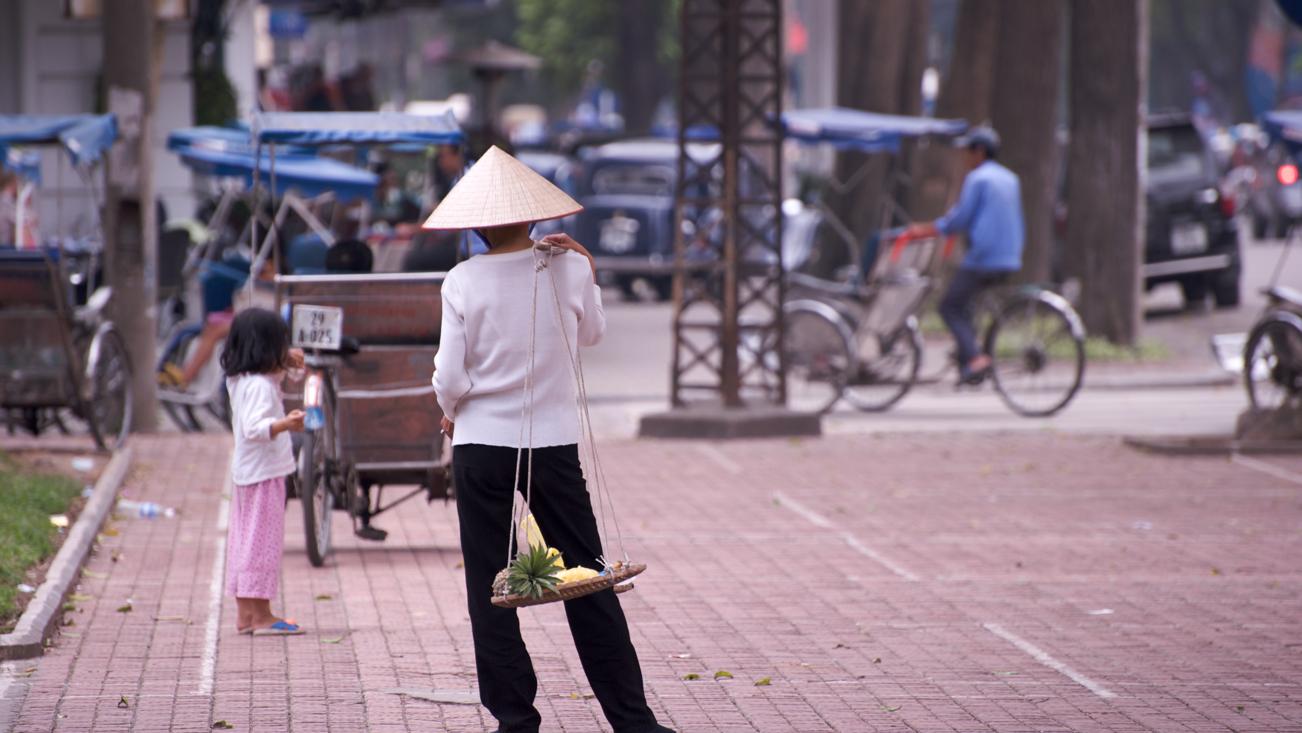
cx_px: 650
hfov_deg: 6.9
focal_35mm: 315
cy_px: 391
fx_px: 10876
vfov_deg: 3.9
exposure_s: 1/125
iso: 800
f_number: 5.6
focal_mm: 300
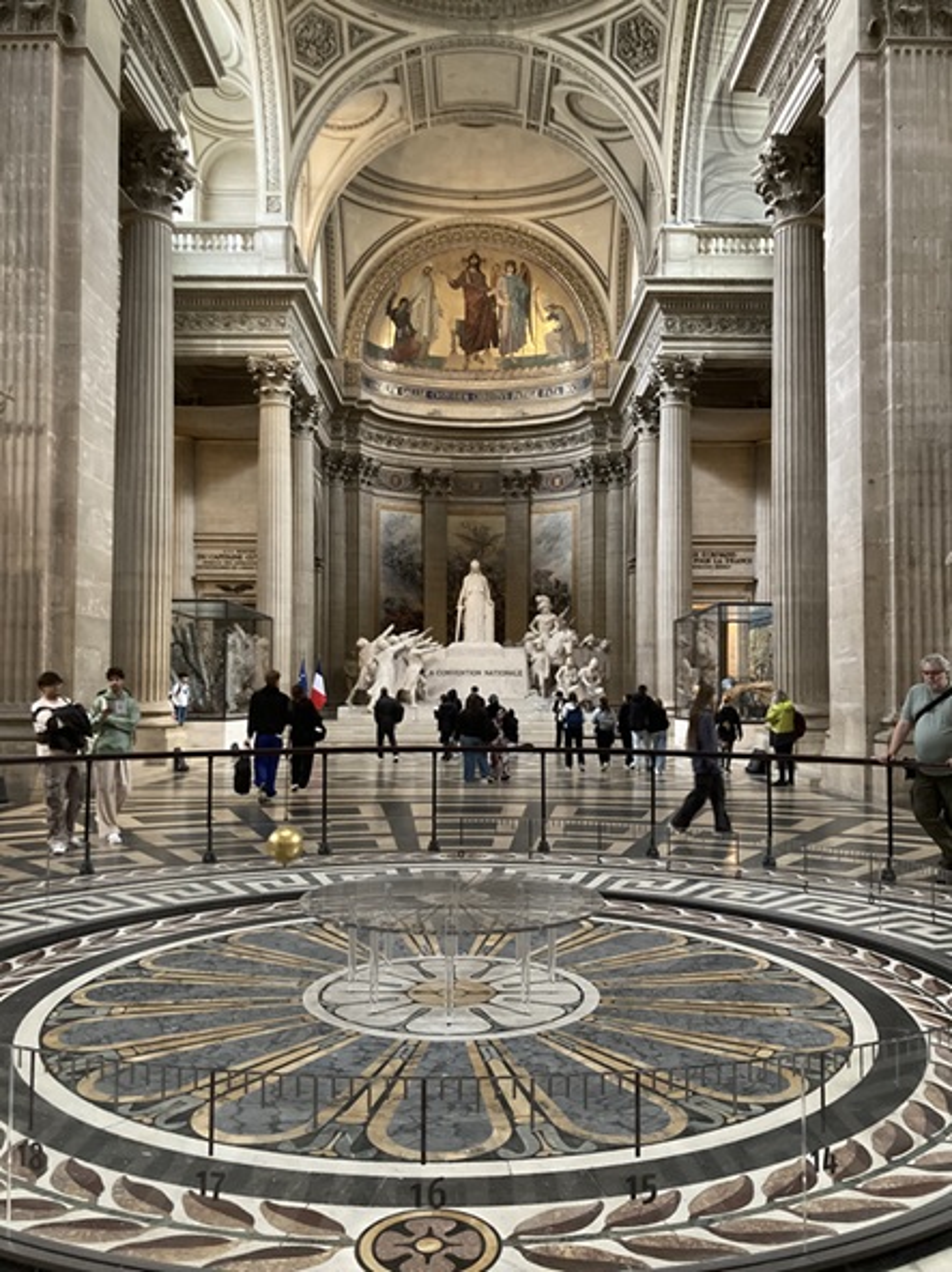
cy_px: 636
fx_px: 1028
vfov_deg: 63.5
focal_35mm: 28
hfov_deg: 49.7
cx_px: 476
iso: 640
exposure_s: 1/30
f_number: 1.8
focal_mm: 3.99
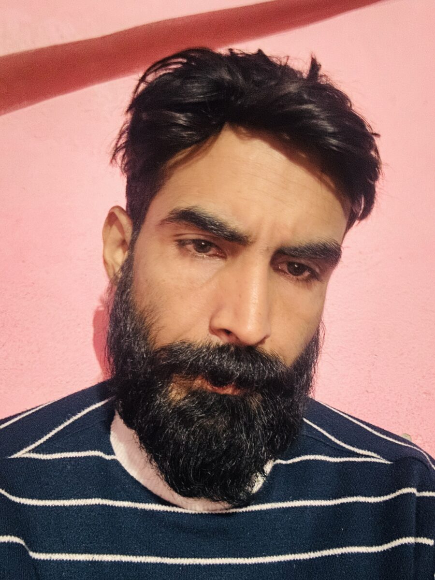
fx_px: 503
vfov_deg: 60.0
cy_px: 290
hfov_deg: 46.8
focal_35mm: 30
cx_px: 218
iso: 800
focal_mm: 2.69
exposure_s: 1/8
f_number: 1.9
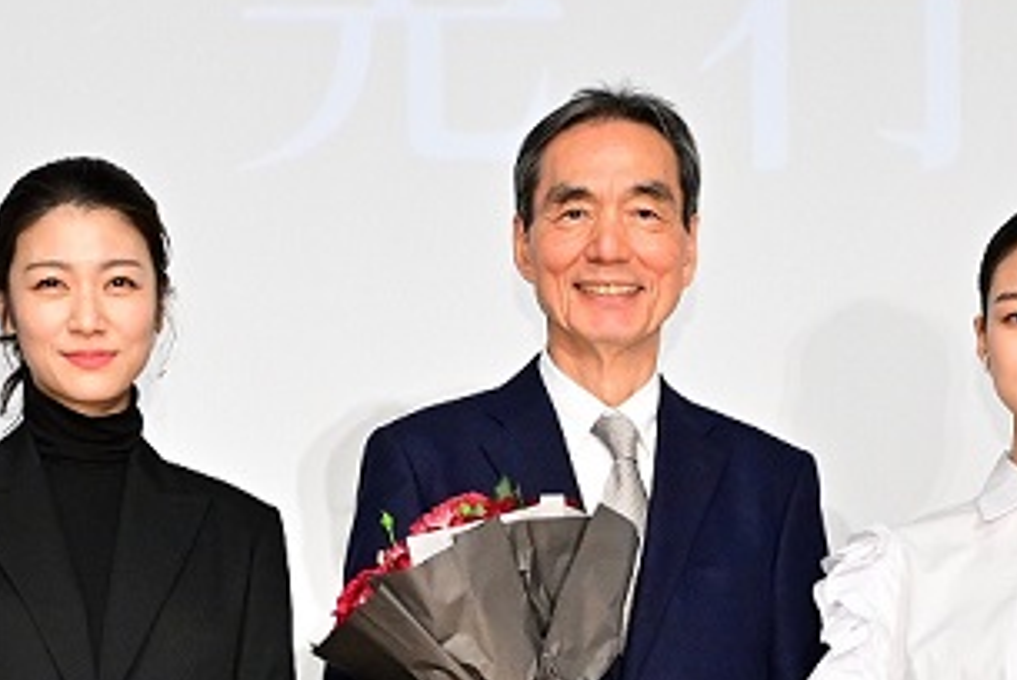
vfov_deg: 10.5
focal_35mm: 127
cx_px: 535
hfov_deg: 16.1
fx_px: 3591
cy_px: 987
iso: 1600
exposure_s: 1/200
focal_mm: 28.5
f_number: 4.5
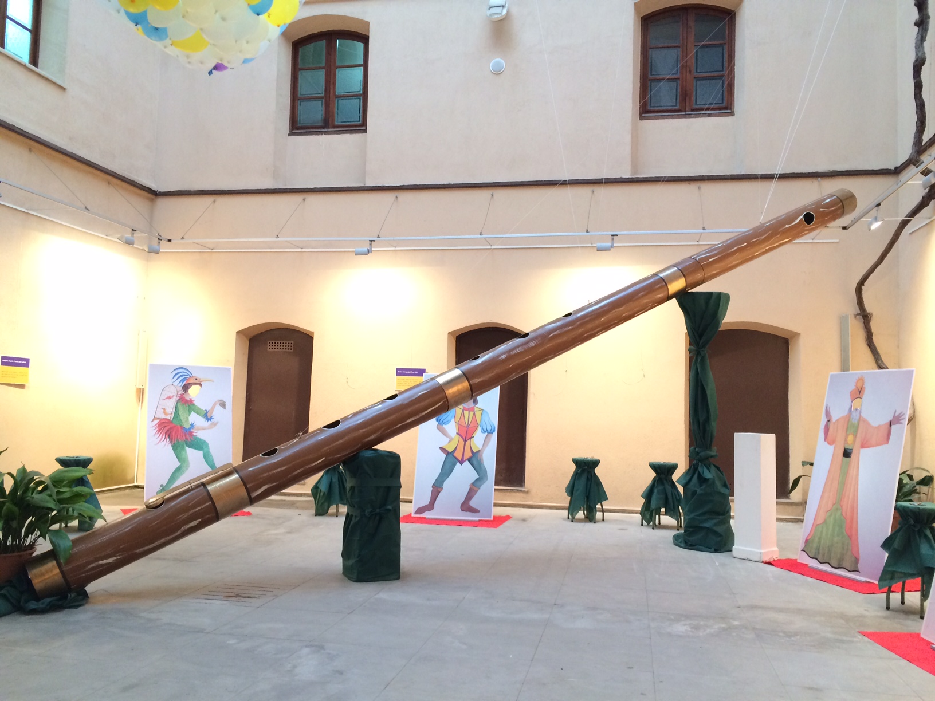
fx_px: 783
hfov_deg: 61.7
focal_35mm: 29
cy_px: 350
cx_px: 468
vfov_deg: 48.2
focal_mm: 4.15
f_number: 2.2
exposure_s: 1/33
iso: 200
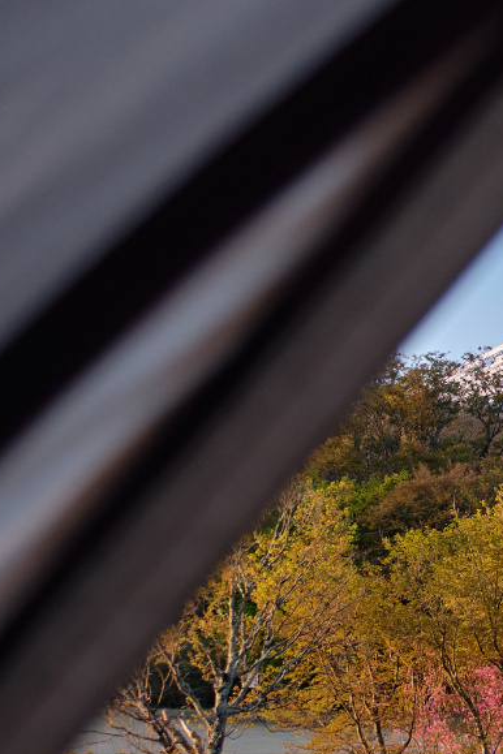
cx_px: 674
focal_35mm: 79
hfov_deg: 16.3
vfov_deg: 25.6
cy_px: 477
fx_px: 1656
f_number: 2.8
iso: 200
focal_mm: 18
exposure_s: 1/500
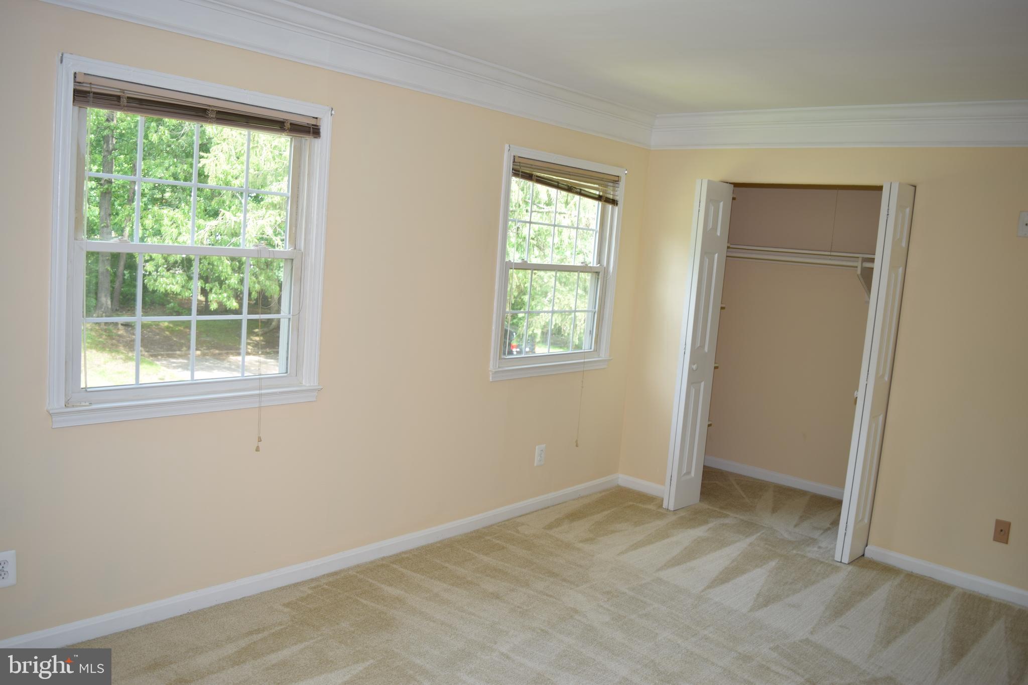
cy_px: 342
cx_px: 514
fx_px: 771
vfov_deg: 47.9
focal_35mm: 27
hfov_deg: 67.4
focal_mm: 18
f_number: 3.5
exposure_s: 1/40
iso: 100
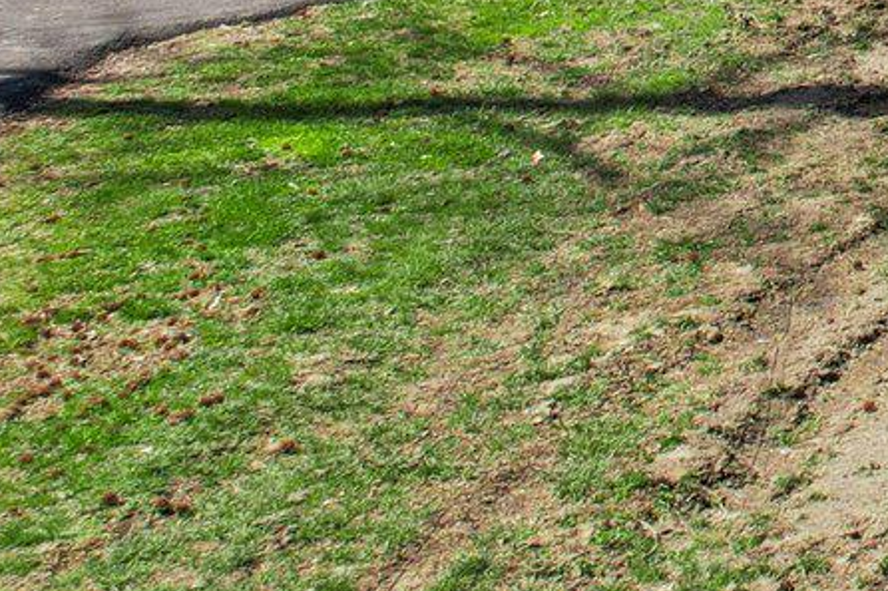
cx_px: 1864
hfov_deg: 15.4
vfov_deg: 12.0
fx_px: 2490
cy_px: -600
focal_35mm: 101
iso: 100
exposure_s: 1/800
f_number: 2.8
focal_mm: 8.4
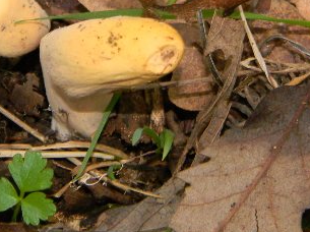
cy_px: -46
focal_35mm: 218
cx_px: 225
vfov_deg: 6.8
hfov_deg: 9.1
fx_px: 1950
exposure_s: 1/30
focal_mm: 15.1
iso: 200
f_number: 4.5
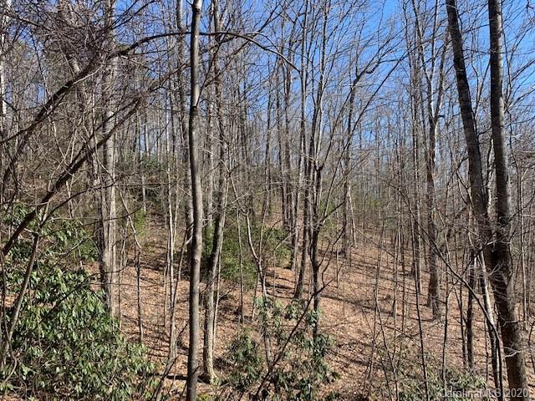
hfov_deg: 67.3
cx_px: 268
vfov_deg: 53.1
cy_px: 200
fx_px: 402
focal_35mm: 26
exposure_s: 1/796
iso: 25
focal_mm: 4.25
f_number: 1.8
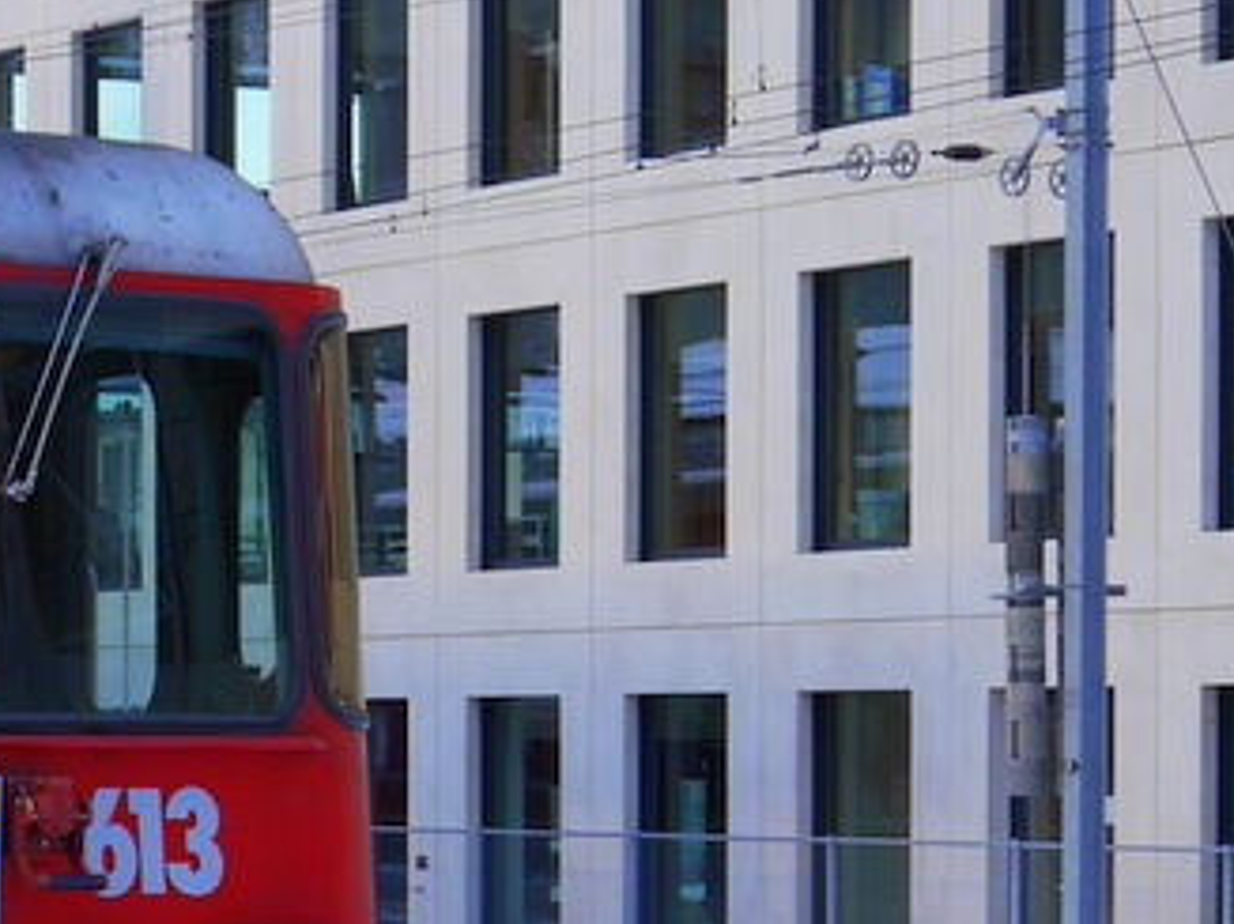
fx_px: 4561
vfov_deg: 11.5
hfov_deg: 14.5
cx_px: -574
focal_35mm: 128
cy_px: 679
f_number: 5
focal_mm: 19
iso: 160
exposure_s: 1/160
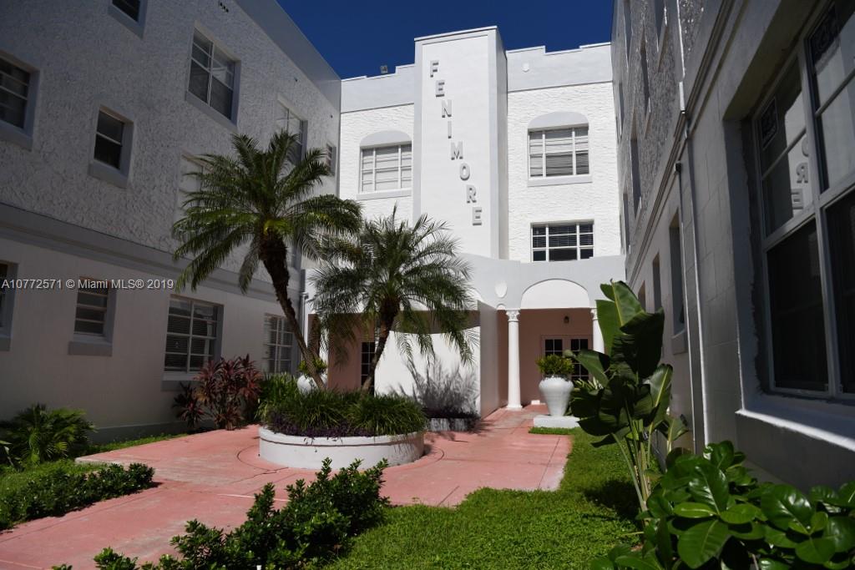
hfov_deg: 73.7
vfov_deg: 53.1
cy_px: 285
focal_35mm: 24
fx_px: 570
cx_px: 428
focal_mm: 24
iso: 400
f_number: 5.6
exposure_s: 1/8000
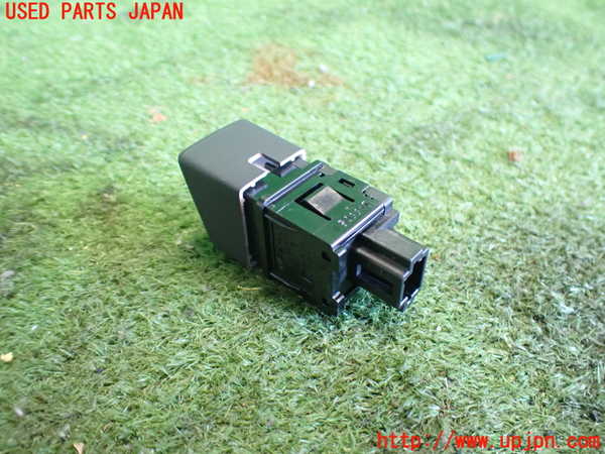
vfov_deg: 46.8
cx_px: 302
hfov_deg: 60.0
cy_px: 227
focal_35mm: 30
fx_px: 524
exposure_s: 1/50
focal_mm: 5.4
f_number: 2.3
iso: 800
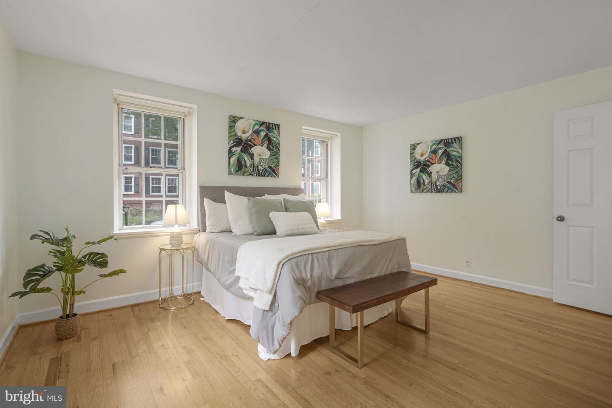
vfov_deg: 72.1
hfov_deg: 95.0
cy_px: 204
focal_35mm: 16
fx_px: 280
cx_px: 306
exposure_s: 1/30
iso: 800
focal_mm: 16.5
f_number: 9
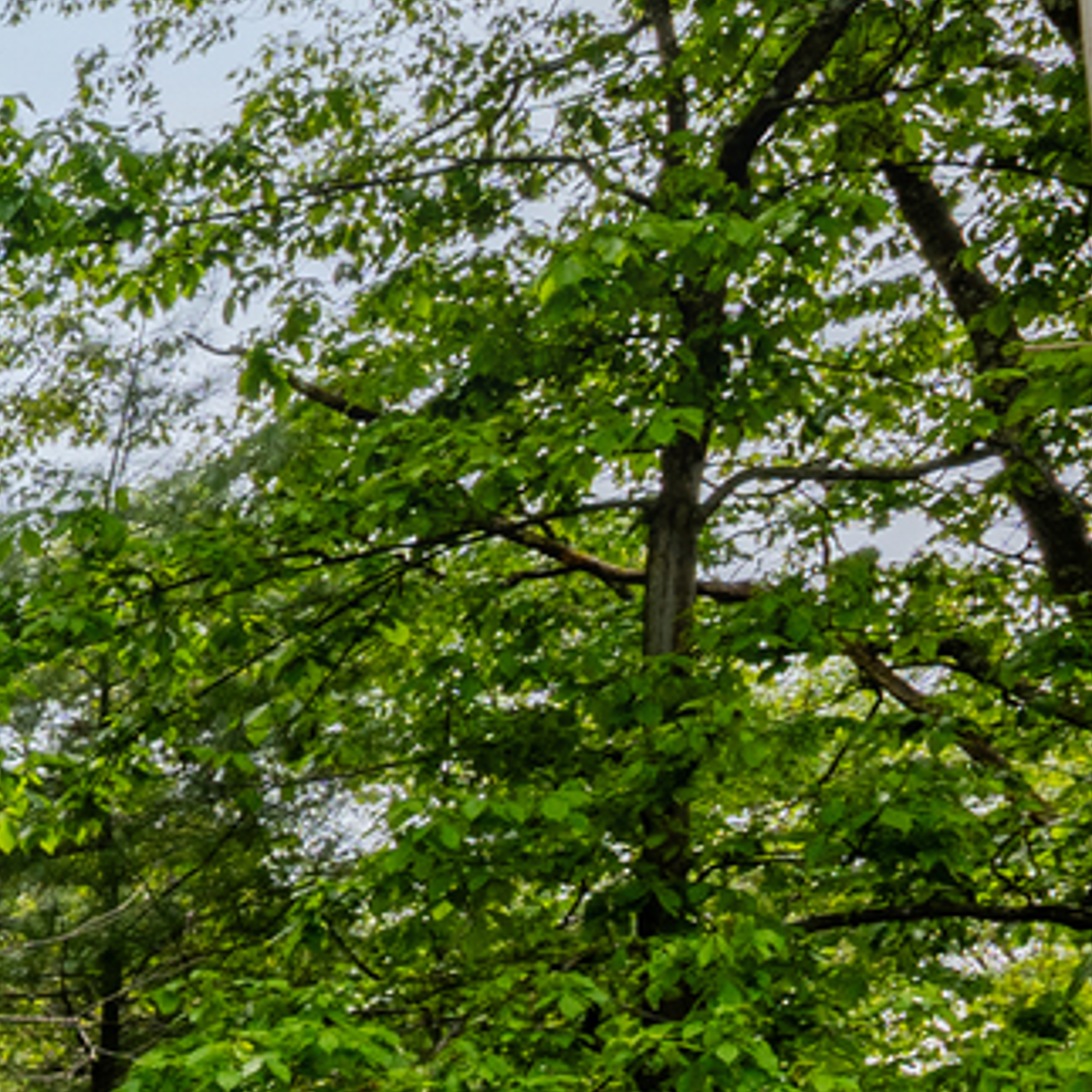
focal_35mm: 113
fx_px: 4033
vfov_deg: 13.0
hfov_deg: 8.4
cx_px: -3178
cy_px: 2329
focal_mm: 14
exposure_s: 1/250
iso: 125
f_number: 8
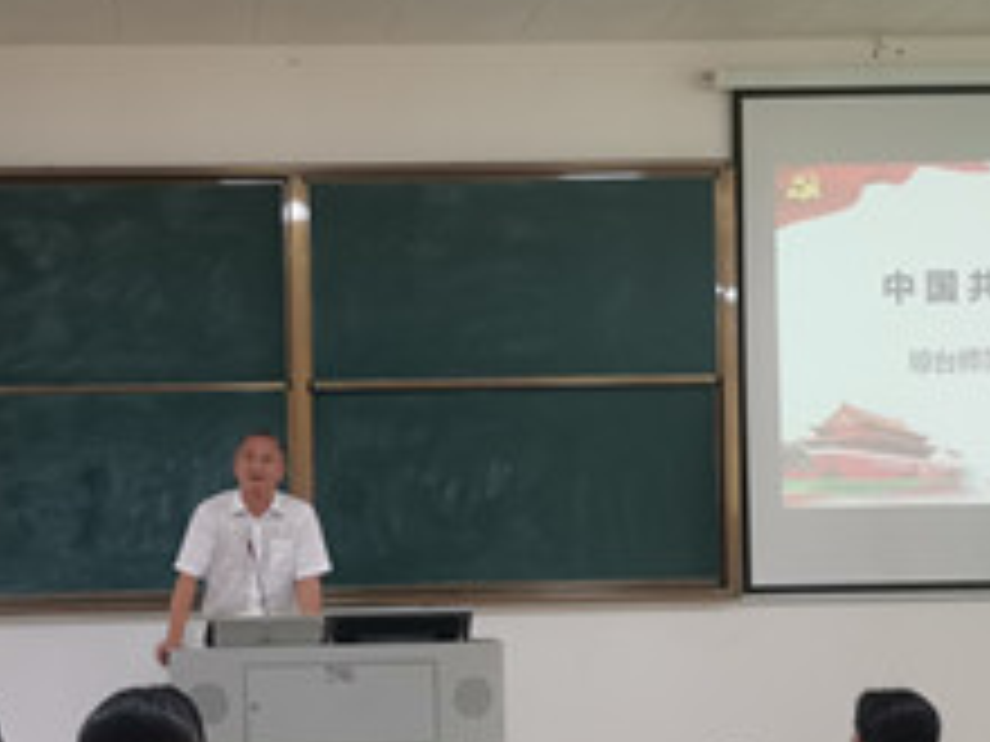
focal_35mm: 59
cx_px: 243
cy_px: 524
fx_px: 1687
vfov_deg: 24.6
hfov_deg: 32.1
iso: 250
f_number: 1.8
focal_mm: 4.75
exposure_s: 1/100
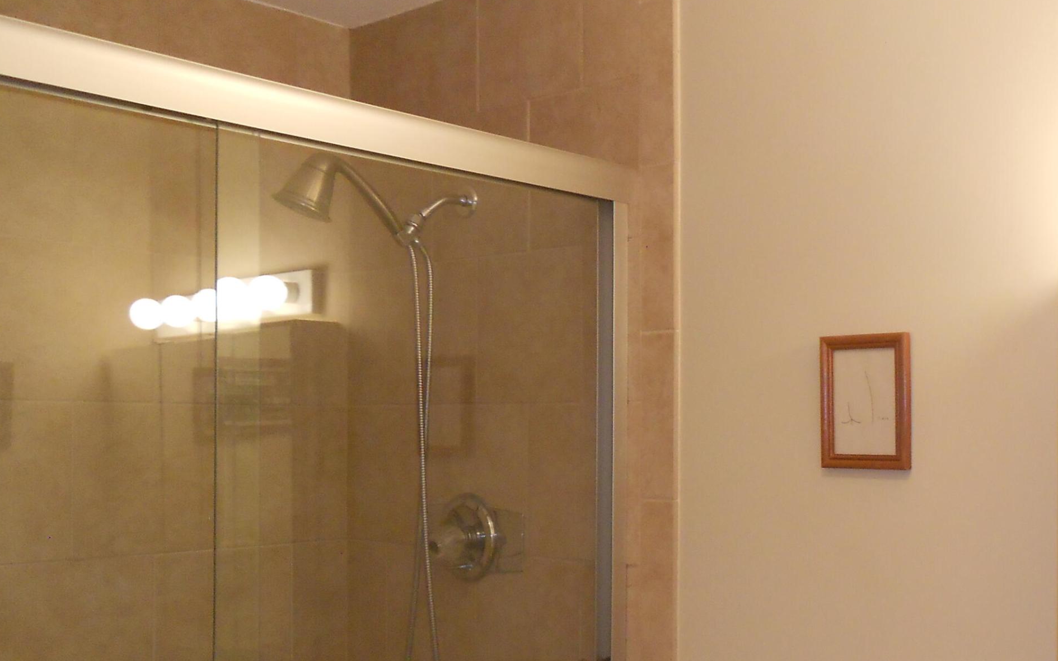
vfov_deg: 30.4
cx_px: 764
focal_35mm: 42
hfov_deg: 45.9
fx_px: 1211
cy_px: 400
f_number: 3.2
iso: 250
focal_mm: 4.6
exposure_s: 1/30
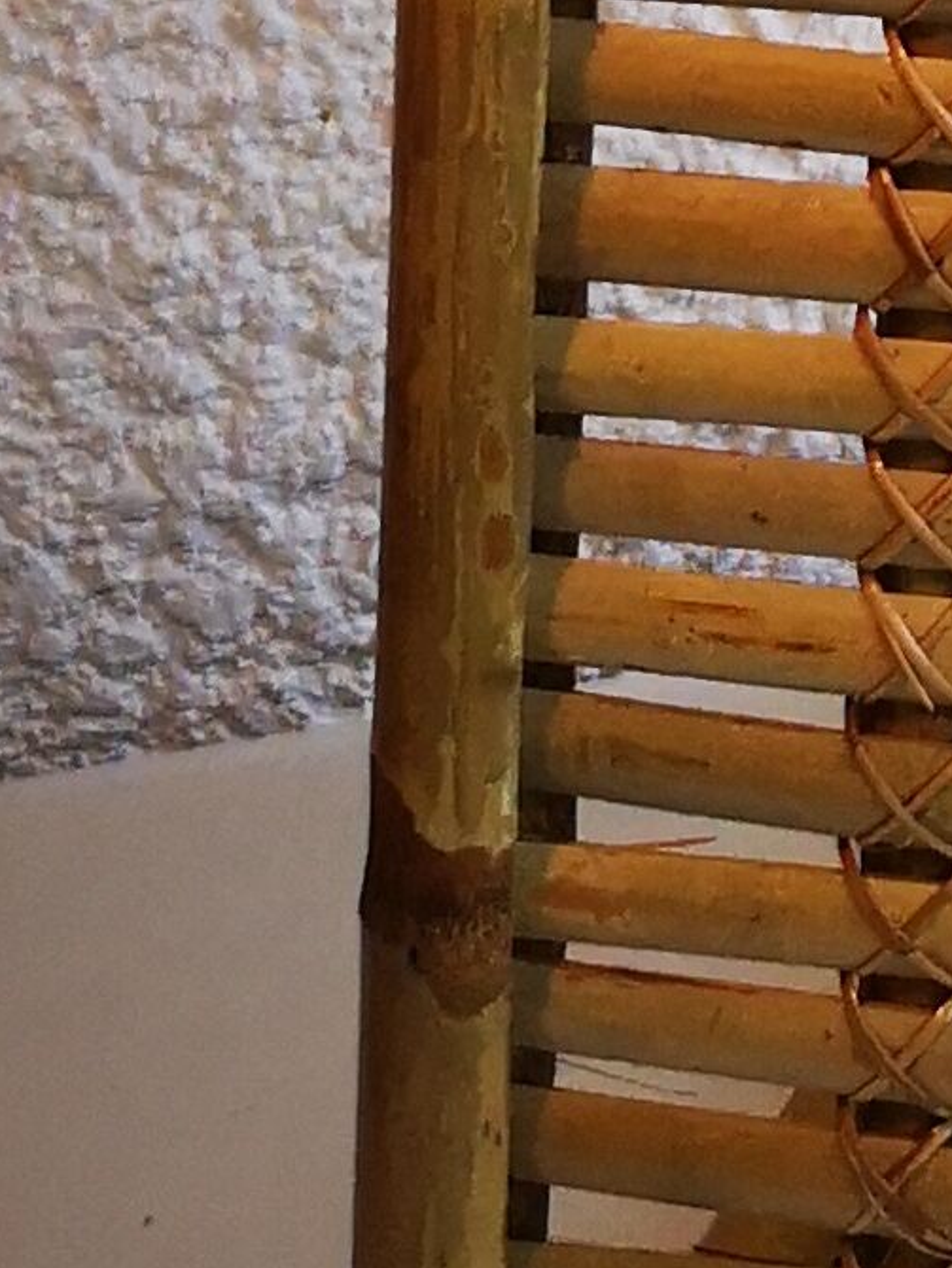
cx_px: 1673
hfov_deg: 9.6
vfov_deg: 12.0
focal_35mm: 147
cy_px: -1274
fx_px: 5387
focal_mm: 5.58
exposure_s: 1/900
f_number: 1.8
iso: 400
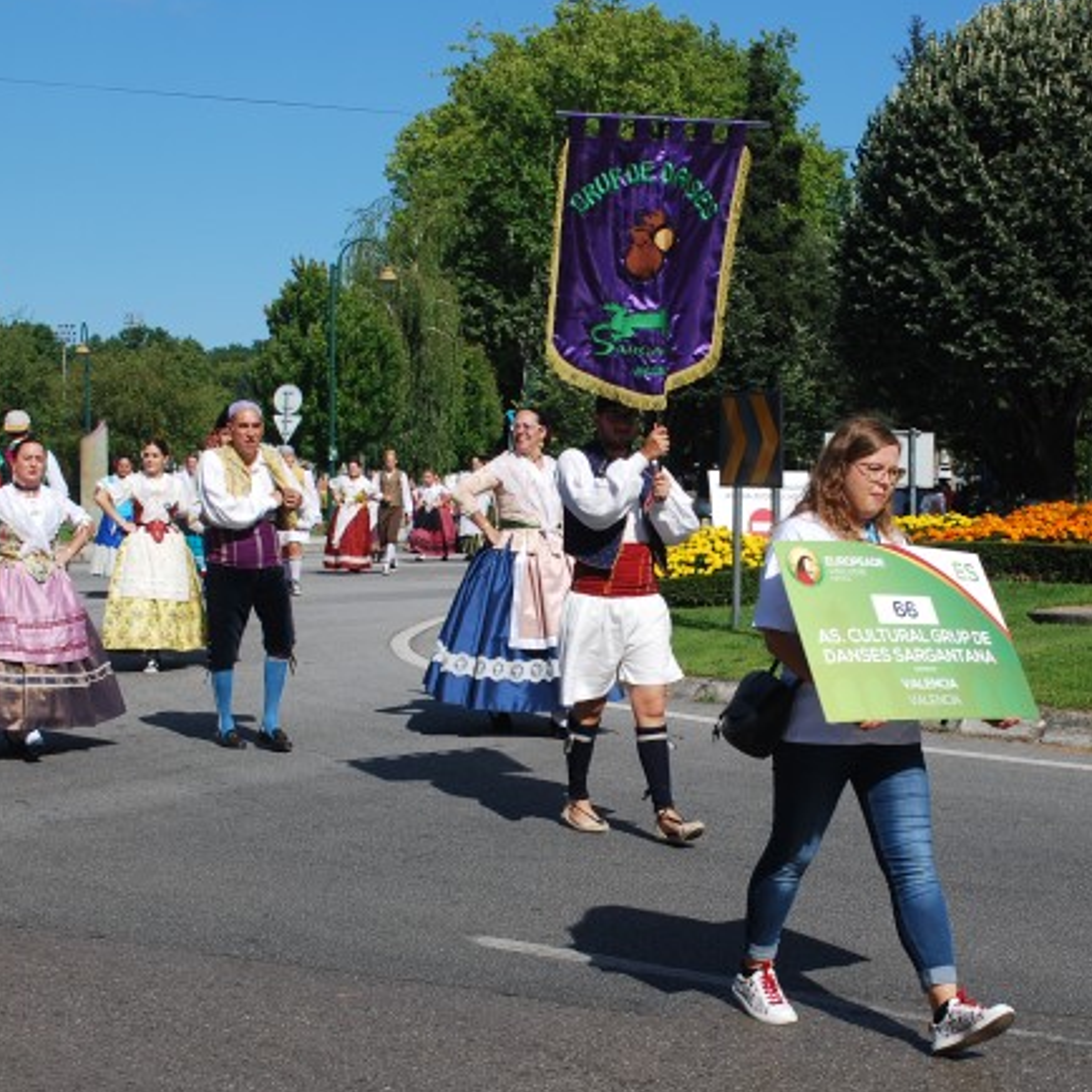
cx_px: 619
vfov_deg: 26.1
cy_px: 653
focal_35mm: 66
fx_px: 2356
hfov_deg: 26.1
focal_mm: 28
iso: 100
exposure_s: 1/250
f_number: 8
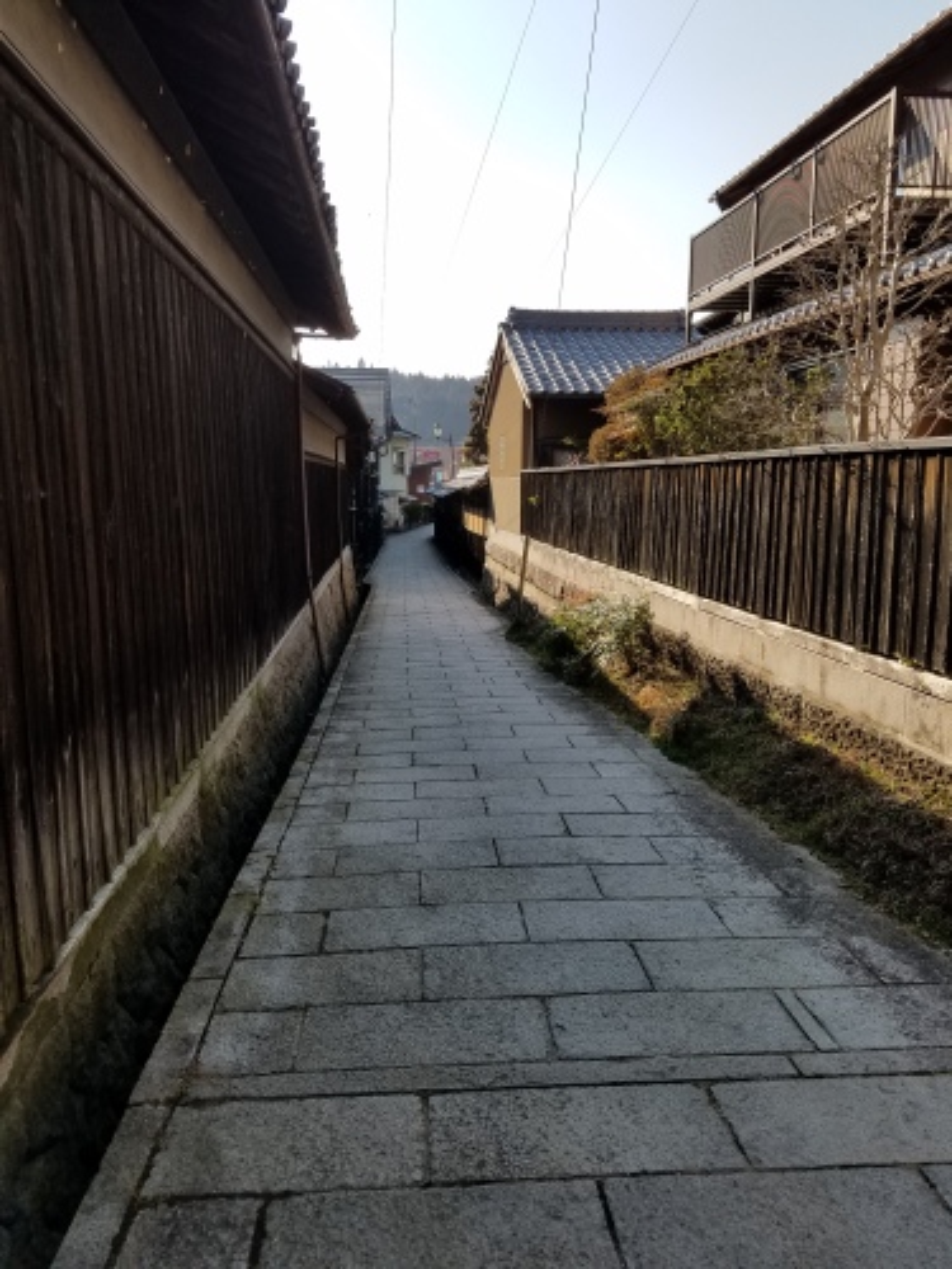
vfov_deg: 67.3
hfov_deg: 53.1
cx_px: 476
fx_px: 953
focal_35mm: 26
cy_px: 634
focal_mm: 4.2
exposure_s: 1/2907
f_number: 1.7
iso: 50
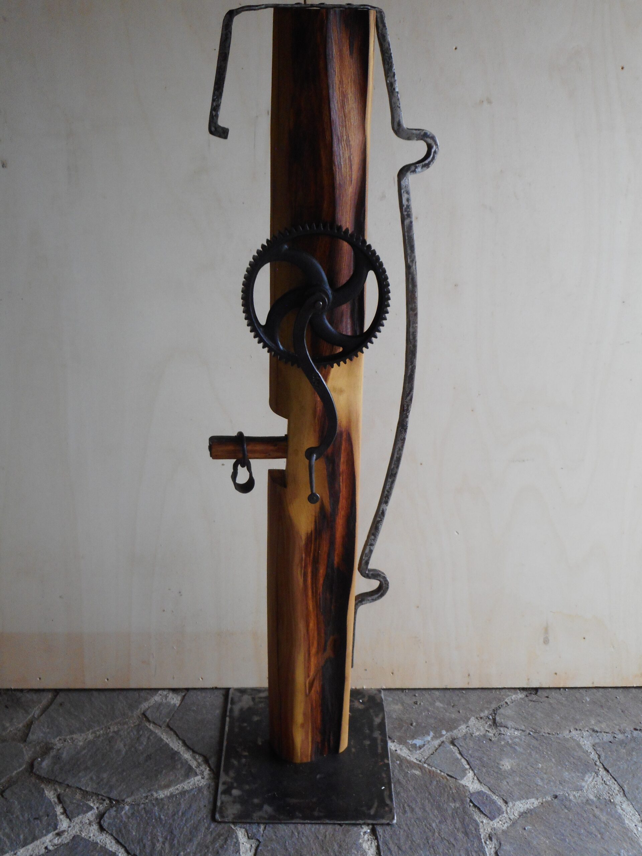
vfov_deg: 47.9
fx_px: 964
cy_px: 428
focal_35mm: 39
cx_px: 321
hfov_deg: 36.8
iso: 220
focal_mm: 6.9
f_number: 4.5
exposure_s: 1/30
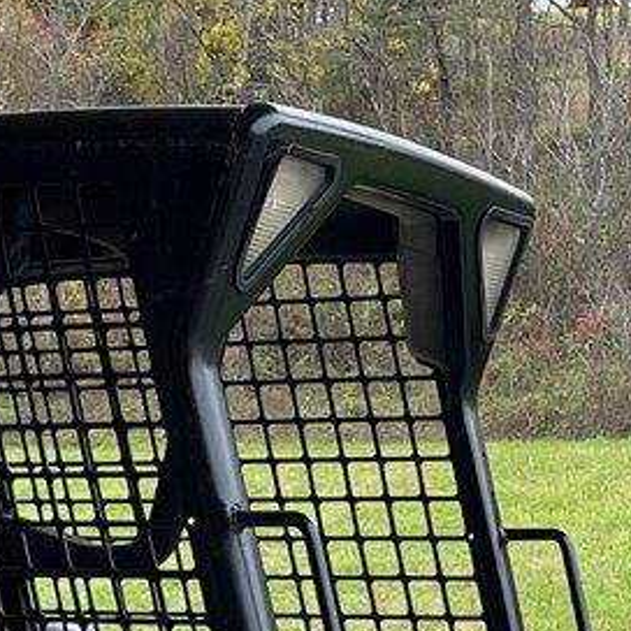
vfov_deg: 12.6
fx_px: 2640
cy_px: 1071
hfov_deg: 13.6
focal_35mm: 128
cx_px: 201
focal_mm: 5.1
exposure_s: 1/211
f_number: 1.6
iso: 32
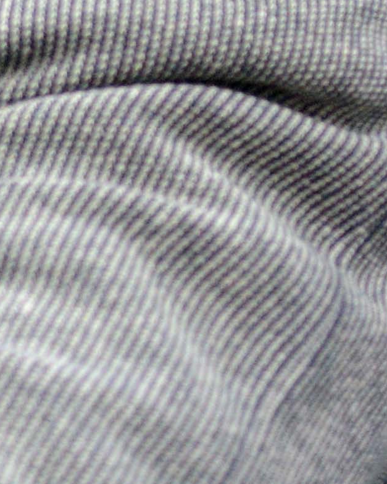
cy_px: -67
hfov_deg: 1.7
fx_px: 12902
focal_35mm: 901
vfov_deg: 2.1
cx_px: -1226
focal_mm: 125
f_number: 4
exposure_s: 1/125
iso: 2500
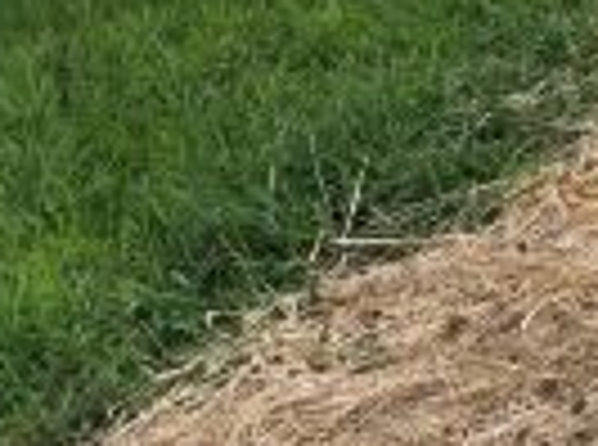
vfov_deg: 8.4
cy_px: -351
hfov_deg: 11.5
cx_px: 706
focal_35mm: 169
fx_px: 2912
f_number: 1.8
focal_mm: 4
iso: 20
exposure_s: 1/470
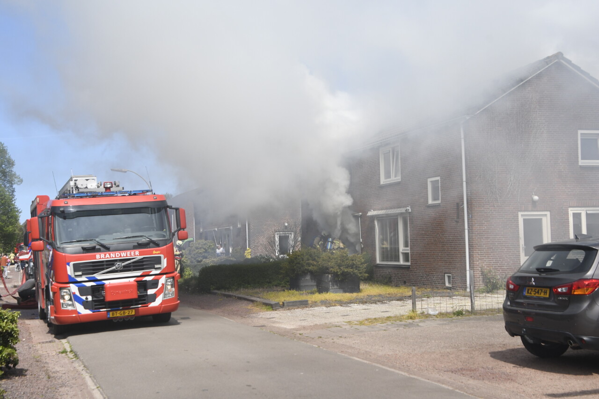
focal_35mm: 46
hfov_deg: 42.7
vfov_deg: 29.2
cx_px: 300
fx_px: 765
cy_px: 200
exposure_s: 1/1250
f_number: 7.1
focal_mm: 31
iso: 500
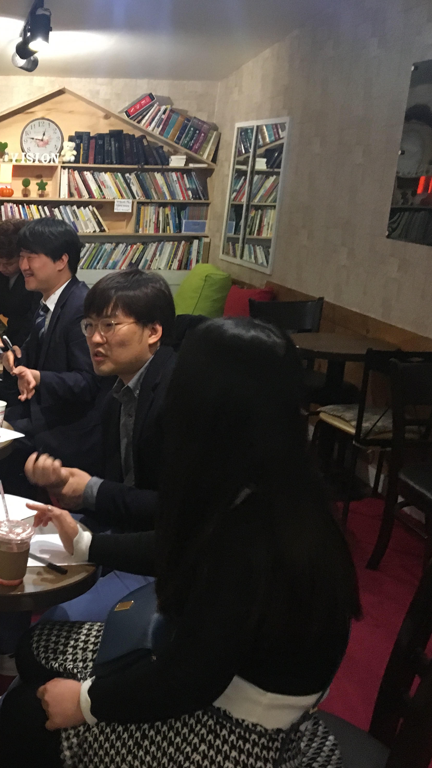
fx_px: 876
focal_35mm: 43
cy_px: 388
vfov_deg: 47.4
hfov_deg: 25.5
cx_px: -53
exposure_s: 1/15
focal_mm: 4.15
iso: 200
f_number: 2.2
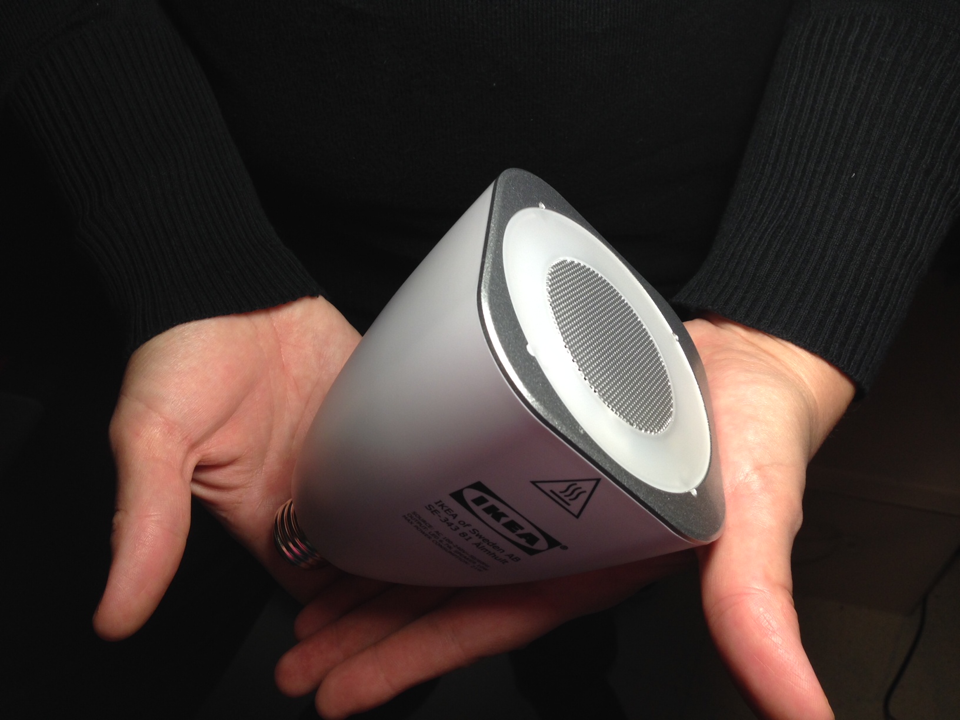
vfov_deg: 42.9
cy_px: 360
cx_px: 480
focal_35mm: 33
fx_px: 915
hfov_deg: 55.4
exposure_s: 1/40
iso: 50
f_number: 2.4
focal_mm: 4.12
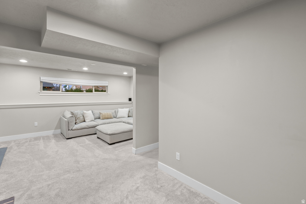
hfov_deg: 96.7
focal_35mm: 16
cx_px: 153
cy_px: 102
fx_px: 136
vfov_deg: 73.8
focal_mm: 16
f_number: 10
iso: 500
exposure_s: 1/1.25
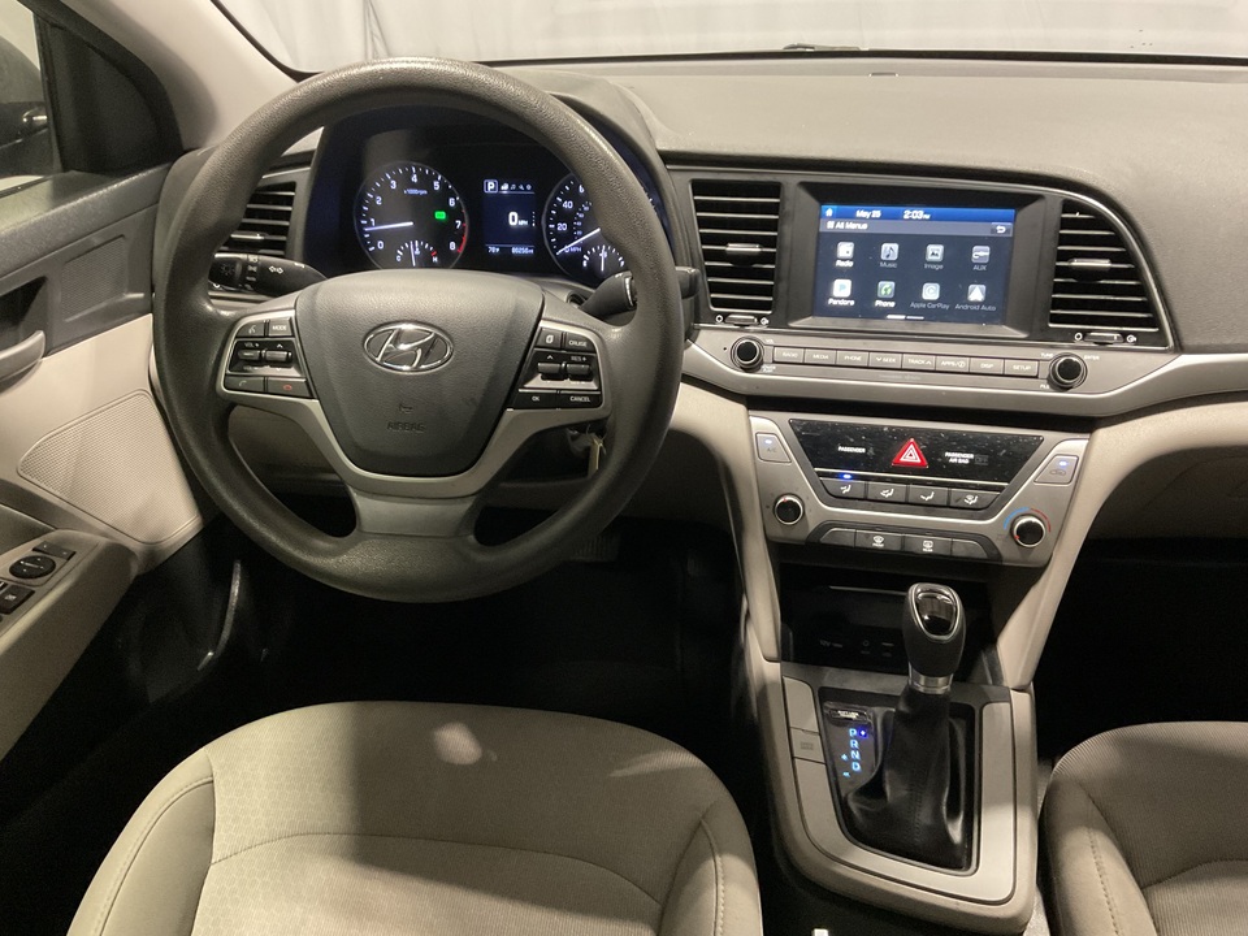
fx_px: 1046
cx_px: 624
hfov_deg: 61.7
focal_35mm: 29
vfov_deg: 48.2
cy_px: 468
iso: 320
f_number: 1.8
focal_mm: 3
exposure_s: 1/30
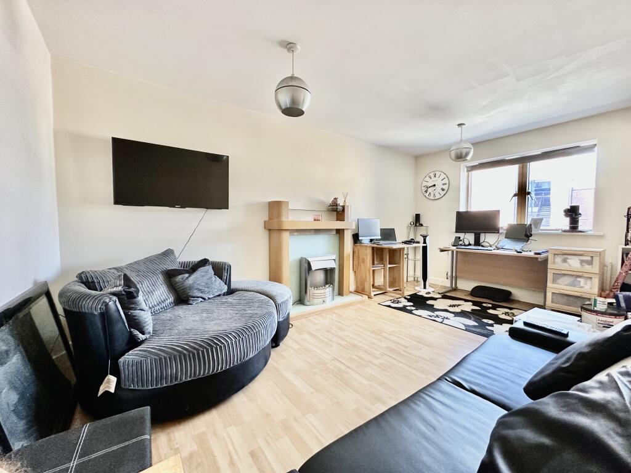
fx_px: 255
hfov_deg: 102.1
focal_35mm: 14
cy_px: 236
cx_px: 316
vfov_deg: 85.7
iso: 320
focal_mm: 2.22
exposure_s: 1/61
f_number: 2.2
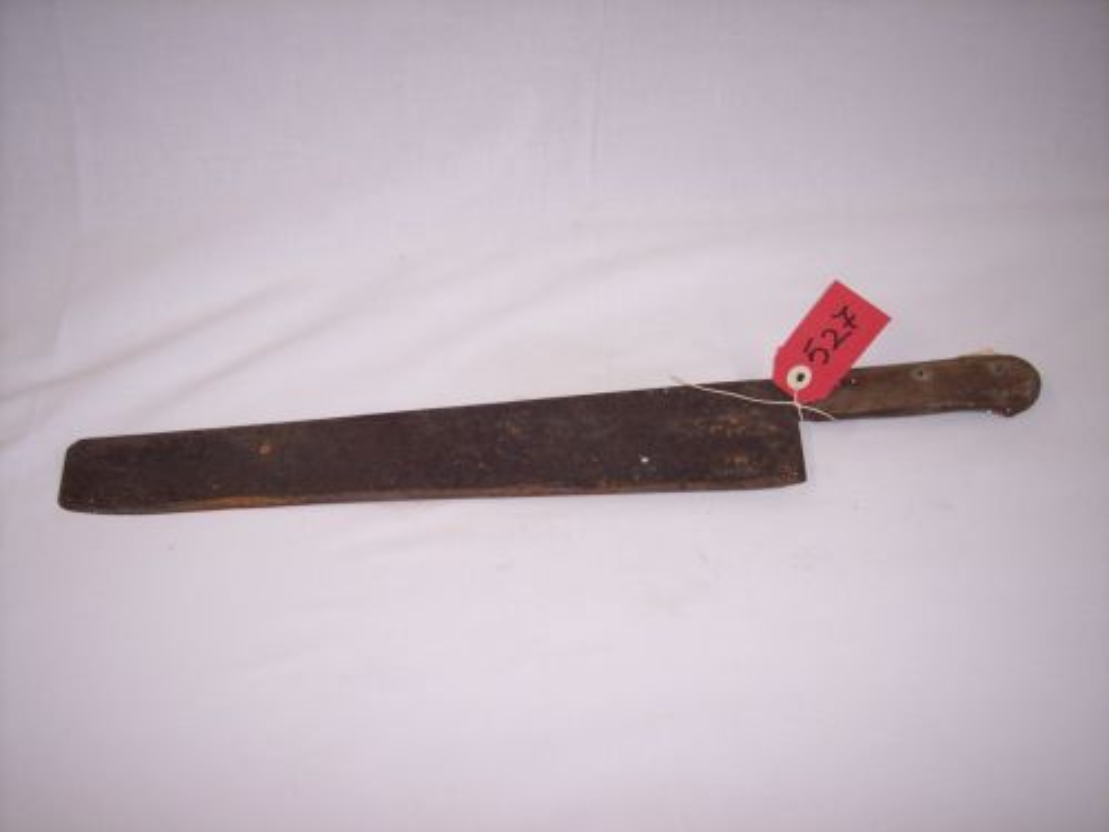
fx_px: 1249
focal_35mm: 39
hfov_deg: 47.9
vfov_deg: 36.8
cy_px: 416
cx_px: 554
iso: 100
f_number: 2.8
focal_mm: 8
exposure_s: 1/60
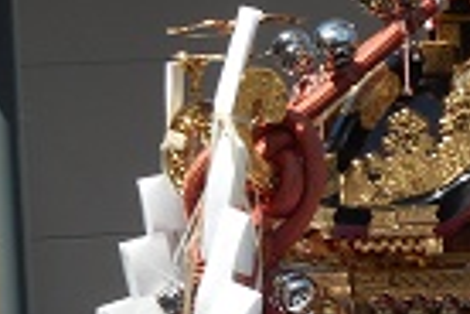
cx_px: 511
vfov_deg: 4.2
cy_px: 287
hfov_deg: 6.3
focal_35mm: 324
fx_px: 4230
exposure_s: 1/400
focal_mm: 12
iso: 80
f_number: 5.3
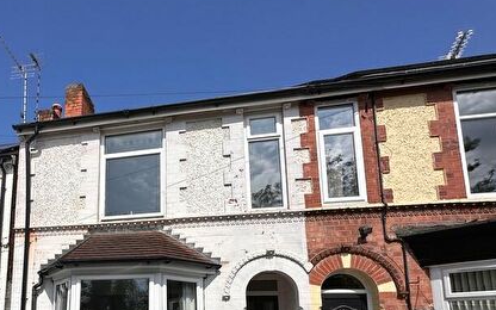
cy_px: 276
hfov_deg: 68.7
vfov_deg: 45.0
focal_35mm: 25
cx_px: 136
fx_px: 338
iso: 50
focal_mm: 2.22
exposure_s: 1/4831
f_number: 2.2
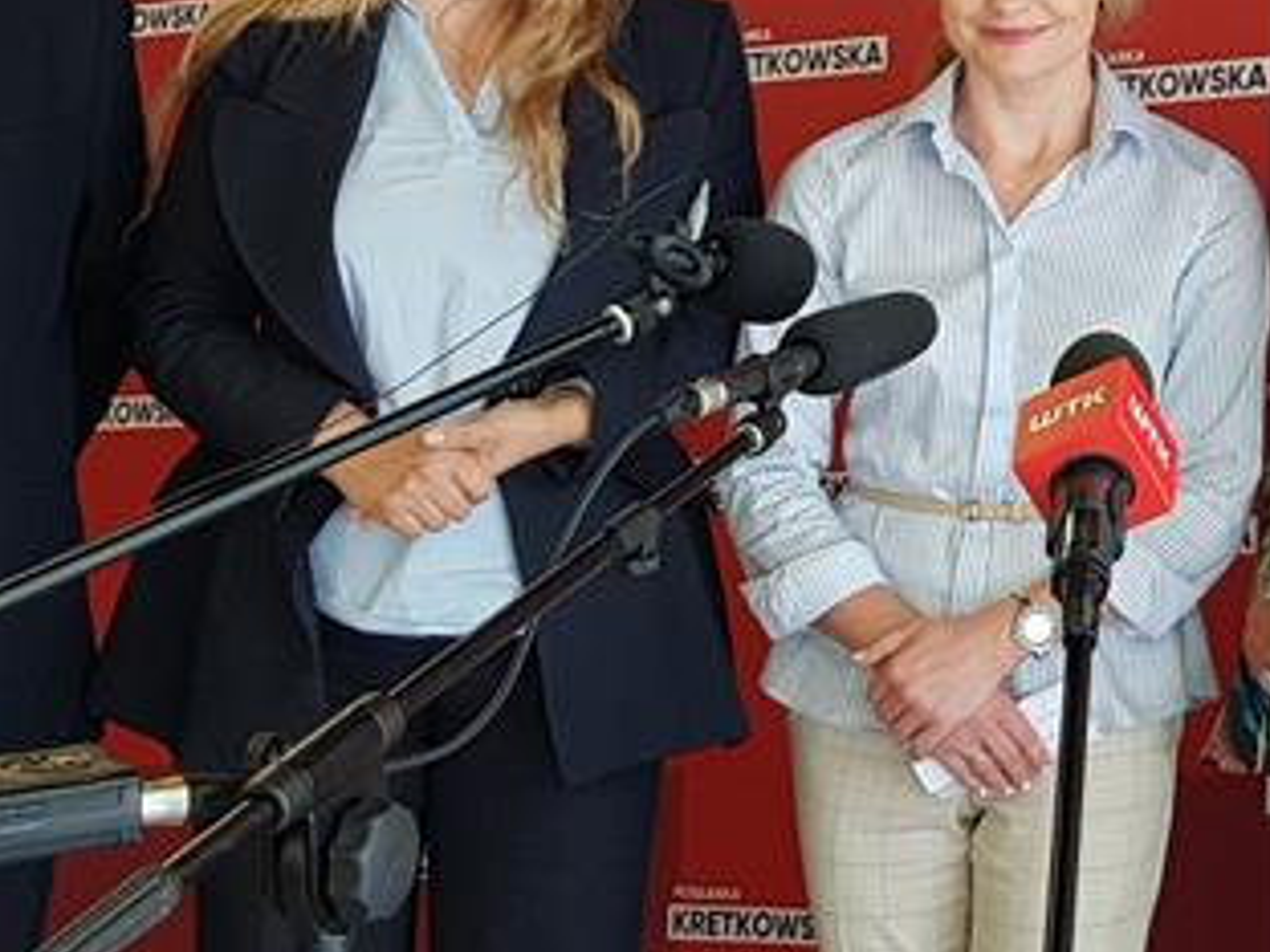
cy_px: -8
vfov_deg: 14.5
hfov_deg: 18.1
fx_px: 3669
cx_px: 1714
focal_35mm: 100
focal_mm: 4.2
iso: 50
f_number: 1.7
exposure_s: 1/50
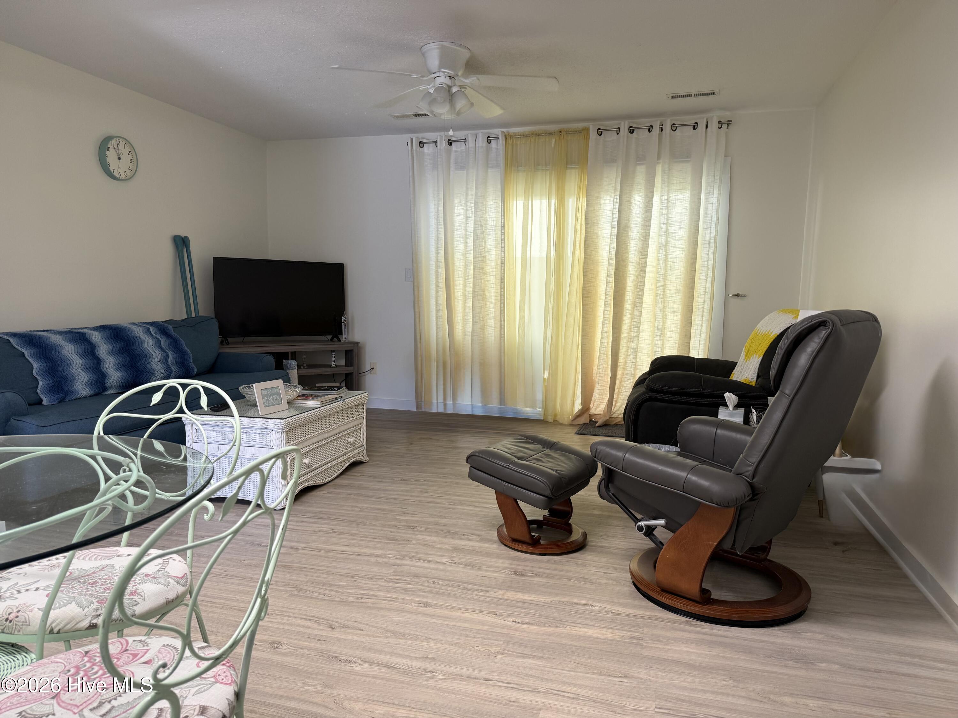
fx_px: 664
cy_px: 359
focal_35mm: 24
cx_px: 479
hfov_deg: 71.6
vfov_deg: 56.8
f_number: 1.78
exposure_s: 1/120
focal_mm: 6.76
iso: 125
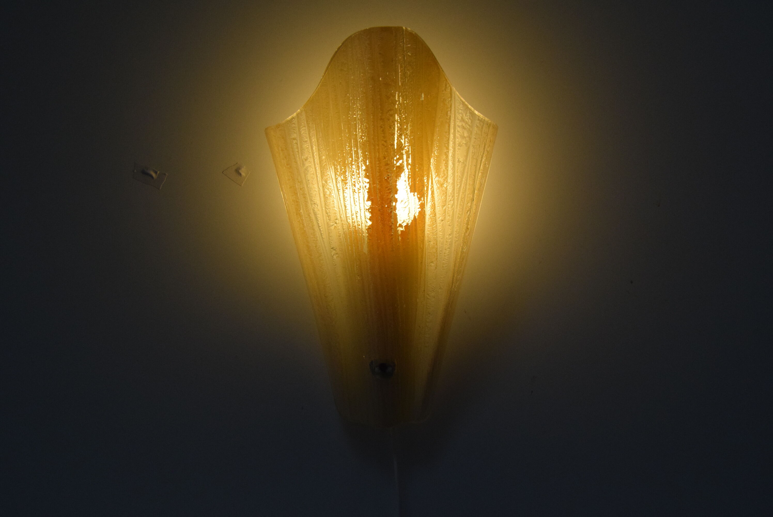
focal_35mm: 27
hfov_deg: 67.3
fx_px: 580
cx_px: 386
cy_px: 258
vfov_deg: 48.0
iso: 1600
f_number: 9
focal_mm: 18
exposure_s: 1/320
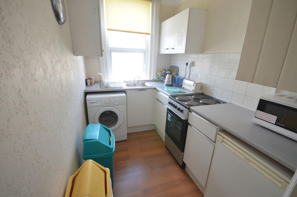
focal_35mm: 15
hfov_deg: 100.4
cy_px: 98
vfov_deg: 77.2
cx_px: 148
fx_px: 124
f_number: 4.5
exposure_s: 1/80
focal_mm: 10
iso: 400
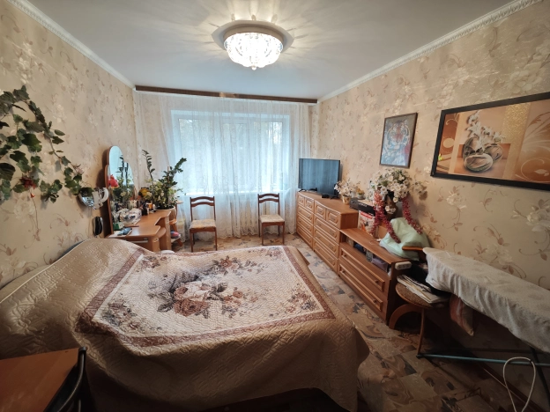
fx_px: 222
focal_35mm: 14
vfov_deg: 85.7
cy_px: 206
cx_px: 275
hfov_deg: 102.1
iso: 250
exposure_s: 1/33.3
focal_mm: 2.16
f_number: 2.2
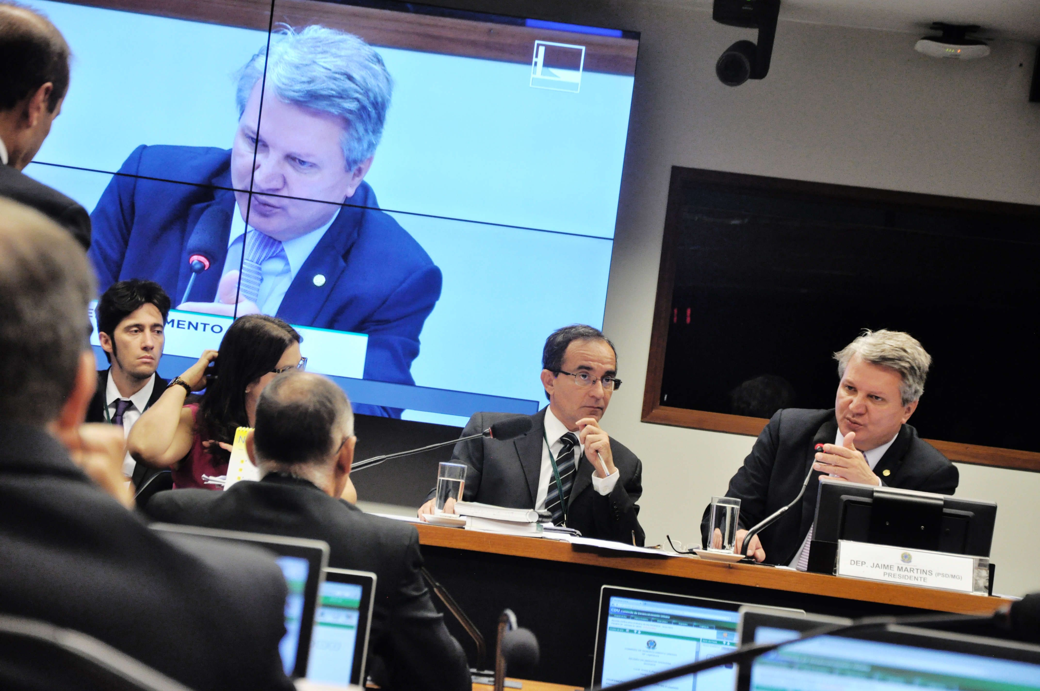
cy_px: 346
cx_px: 520
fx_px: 3679
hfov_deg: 16.1
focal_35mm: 128
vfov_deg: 10.7
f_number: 5.6
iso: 1000
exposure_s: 1/80
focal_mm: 85
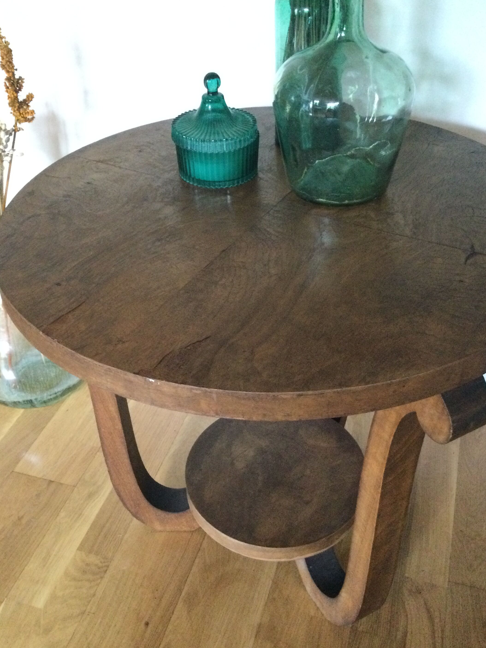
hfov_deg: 39.7
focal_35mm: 36
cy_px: 316
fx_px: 674
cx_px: 238
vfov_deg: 51.4
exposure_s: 1/17
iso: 320
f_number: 2.4
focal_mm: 3.3
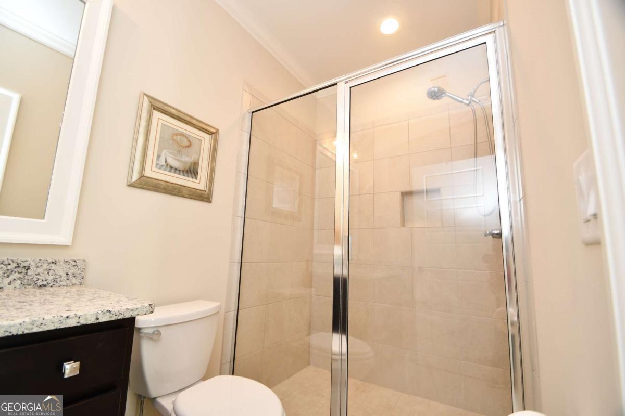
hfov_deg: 100.4
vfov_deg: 77.3
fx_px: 260
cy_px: 208
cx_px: 312
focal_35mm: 15
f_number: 4
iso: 450
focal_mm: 10
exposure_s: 1/60
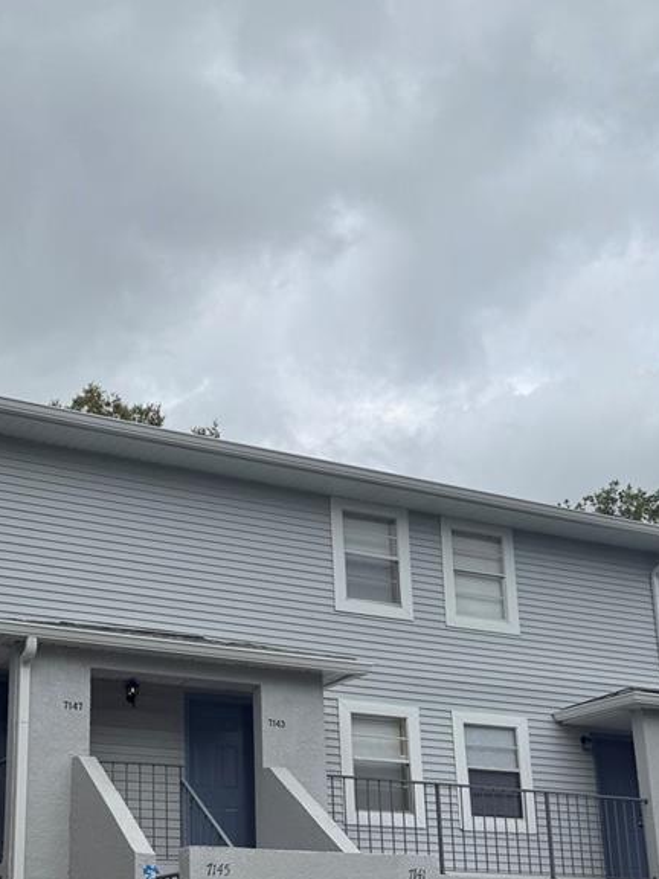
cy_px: 633
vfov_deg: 37.5
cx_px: 217
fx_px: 1269
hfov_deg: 28.9
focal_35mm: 50
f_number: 1.78
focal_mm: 6.76
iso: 80
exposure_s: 1/6711
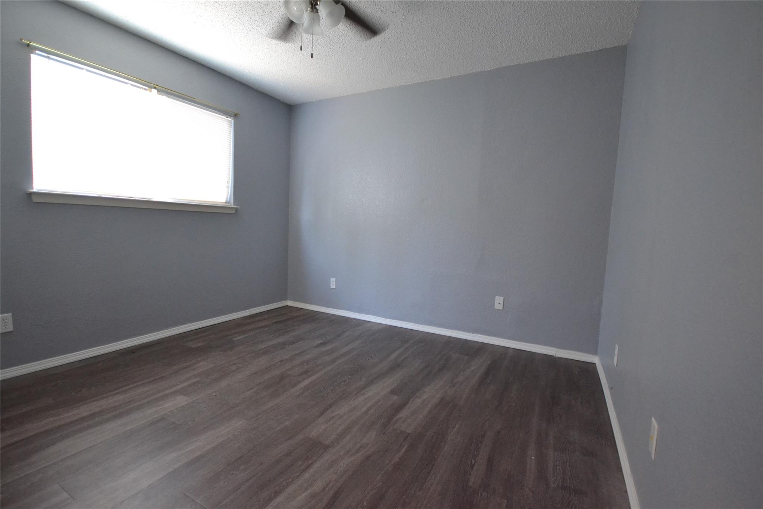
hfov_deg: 100.4
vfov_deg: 77.3
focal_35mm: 15
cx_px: 382
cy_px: 254
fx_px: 318
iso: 3200
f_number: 4
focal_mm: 10
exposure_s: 1/50
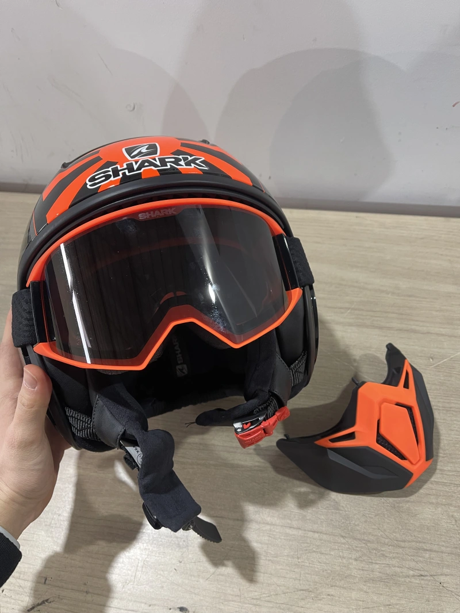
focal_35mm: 25
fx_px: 443
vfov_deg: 69.4
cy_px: 306
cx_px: 230
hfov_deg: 54.9
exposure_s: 1/50
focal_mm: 5.1
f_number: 1.6
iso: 160
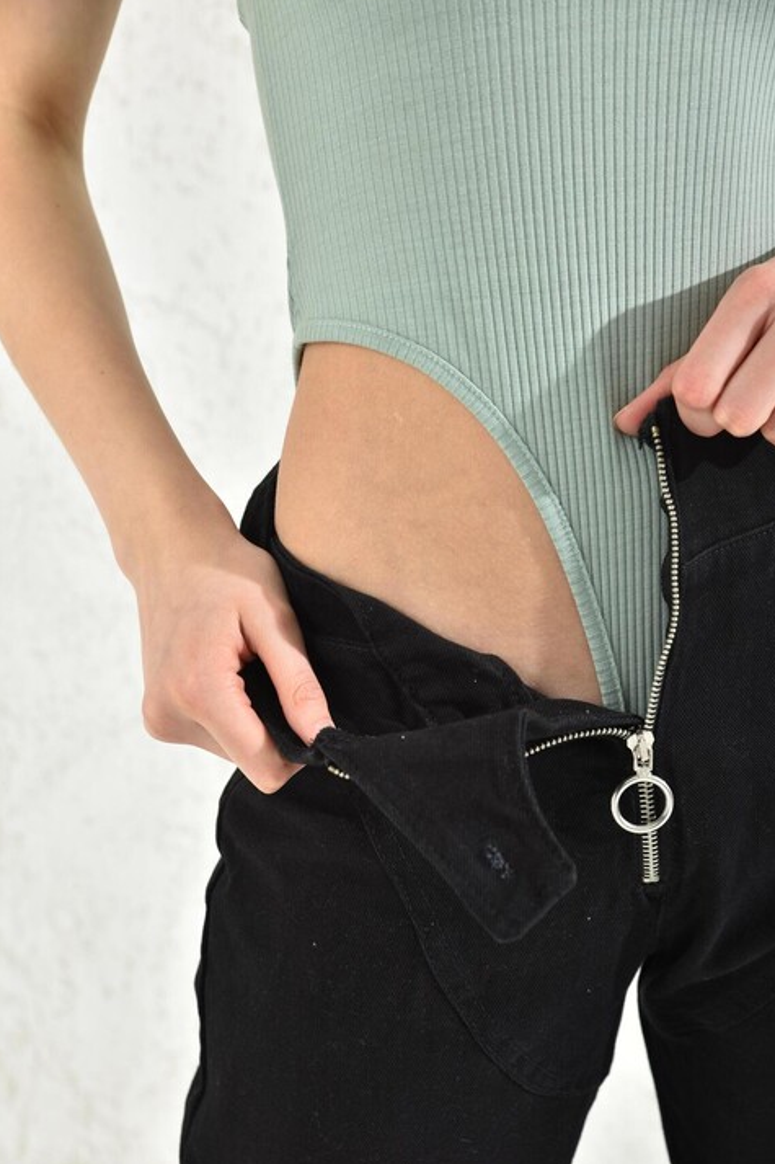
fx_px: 1971
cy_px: 598
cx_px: 403
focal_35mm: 61
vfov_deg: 32.9
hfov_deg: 22.2
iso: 100
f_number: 7.1
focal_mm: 58
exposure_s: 1/160
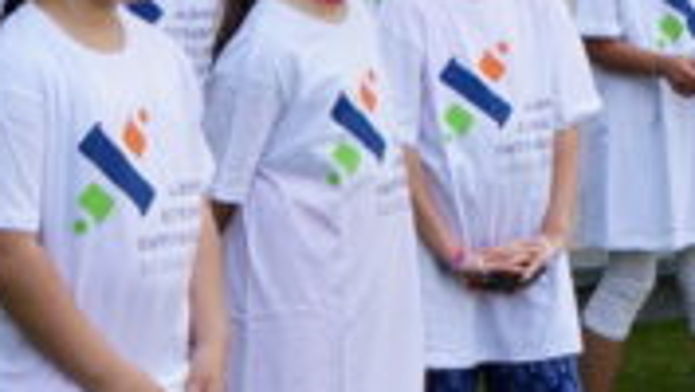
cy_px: -106
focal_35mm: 227
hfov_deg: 8.9
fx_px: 4188
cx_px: 1457
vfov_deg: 5.3
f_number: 9
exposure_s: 1/80
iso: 100
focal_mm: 25
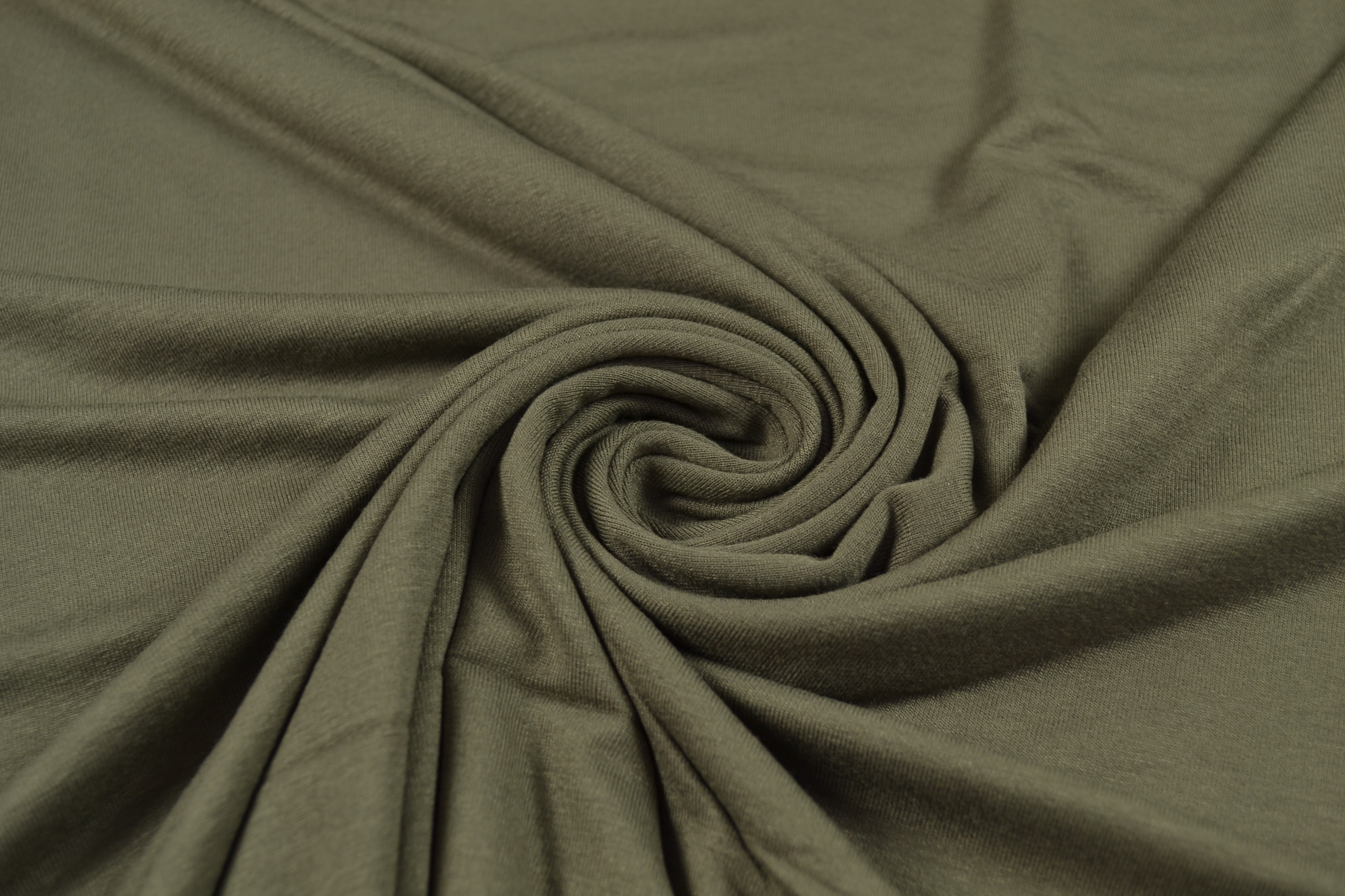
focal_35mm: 44
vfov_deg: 30.8
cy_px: 448
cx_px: 672
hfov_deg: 45.0
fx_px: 1625
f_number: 6.3
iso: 100
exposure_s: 1/40
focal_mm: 29
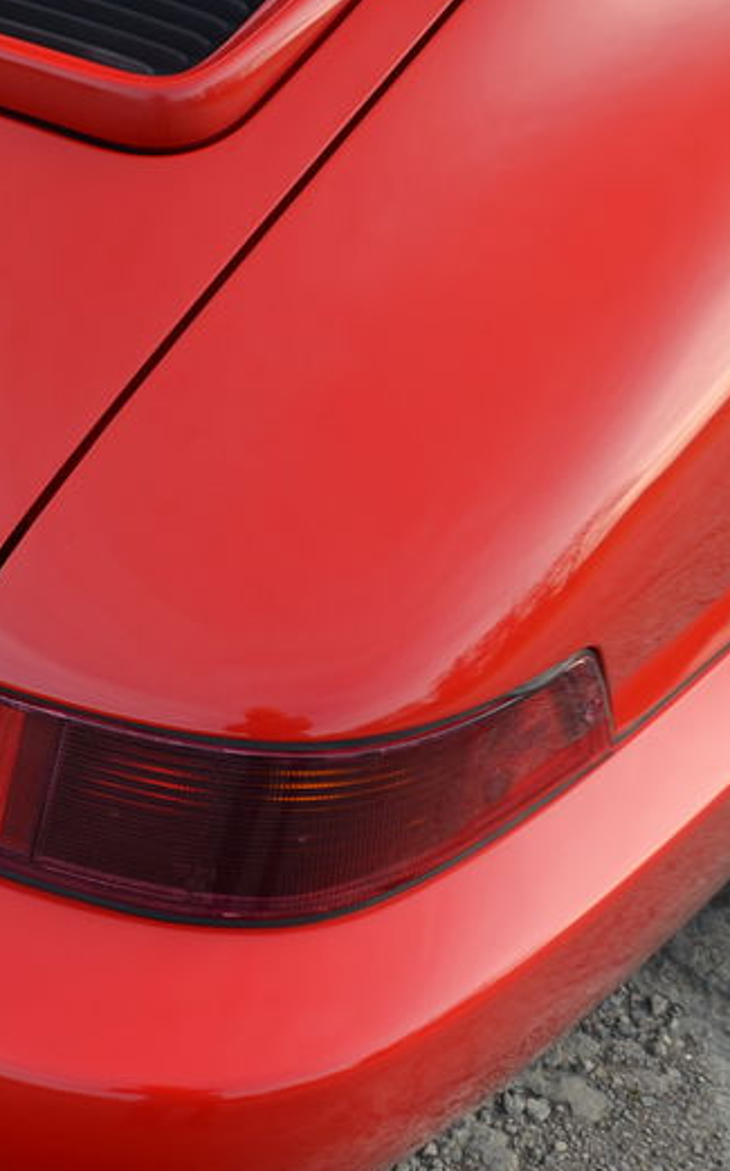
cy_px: 539
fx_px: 1721
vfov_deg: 37.5
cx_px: -43
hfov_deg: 22.8
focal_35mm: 54
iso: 320
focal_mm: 18
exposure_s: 1/125
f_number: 5.6
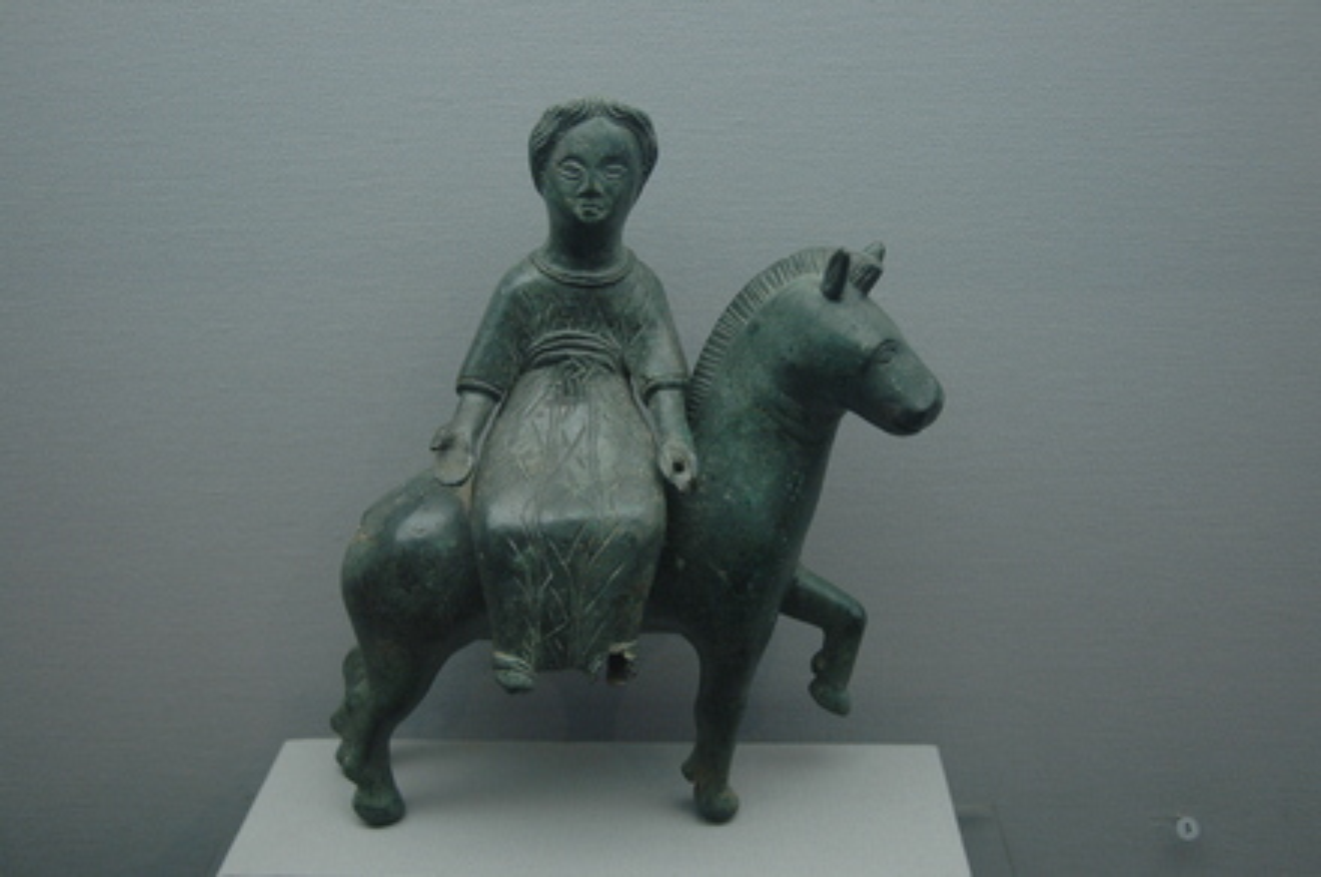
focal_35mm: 39
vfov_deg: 34.1
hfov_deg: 49.6
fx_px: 1429
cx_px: 660
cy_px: 438
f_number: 4
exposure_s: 1/30
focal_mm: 26
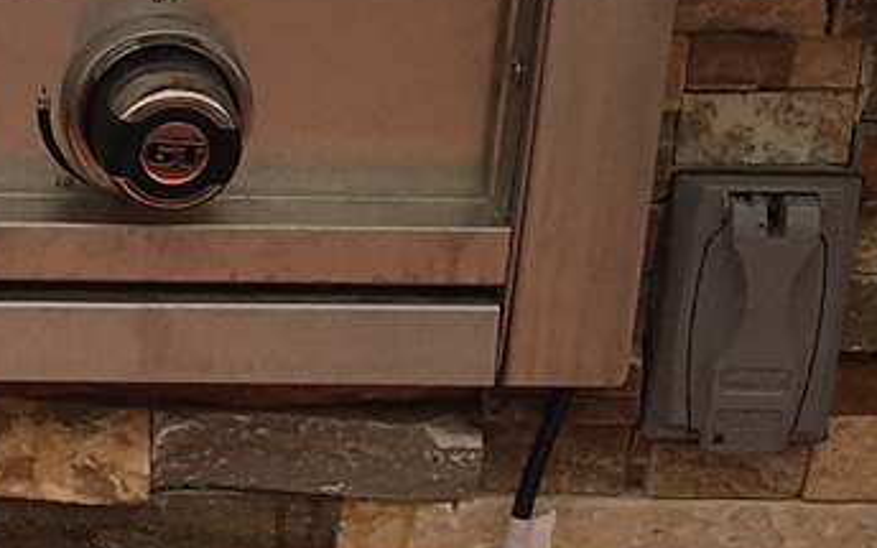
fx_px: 4302
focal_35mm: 180
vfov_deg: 7.3
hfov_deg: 11.0
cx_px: -648
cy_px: 380
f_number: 2.2
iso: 25
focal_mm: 4.15
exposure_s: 1/1026
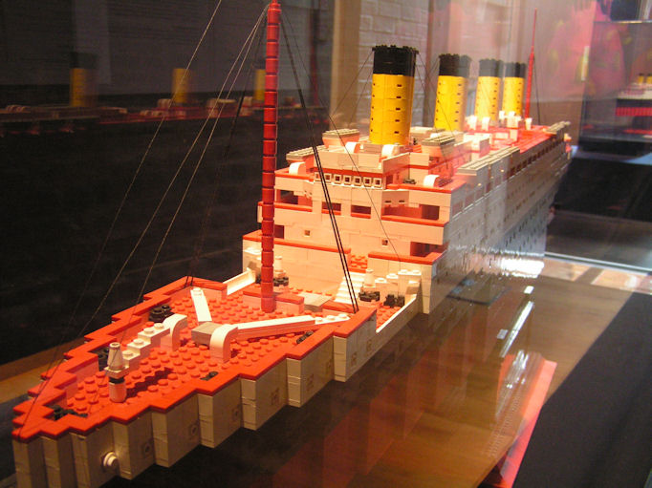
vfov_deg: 37.7
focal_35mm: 38
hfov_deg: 49.0
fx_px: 715
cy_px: 244
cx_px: 326
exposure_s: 1/13
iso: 200
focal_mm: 6.3
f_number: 2.8
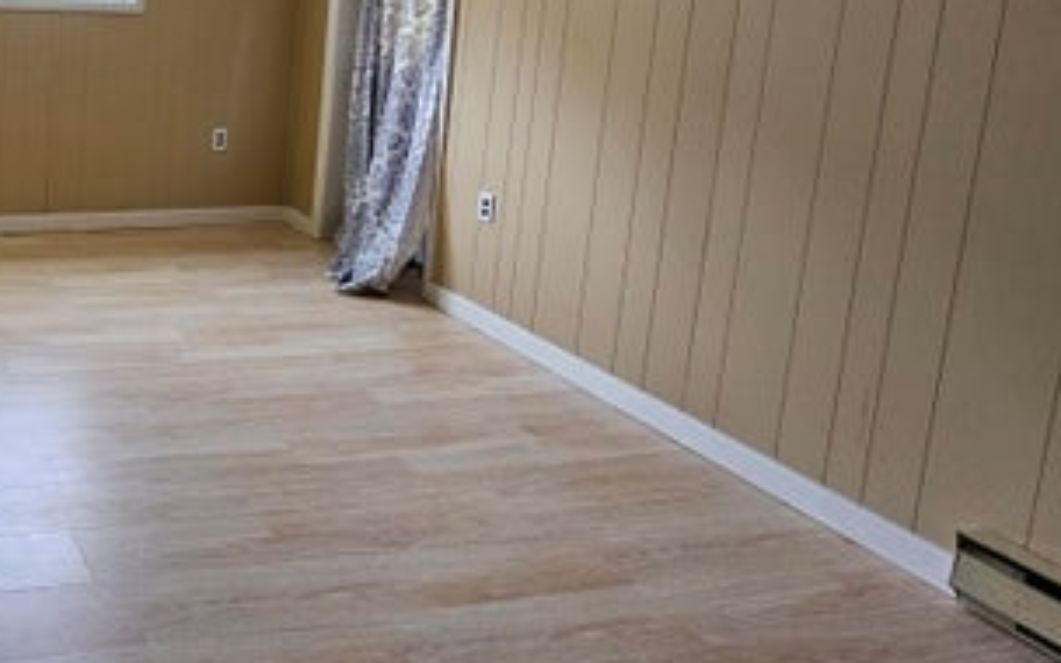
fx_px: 839
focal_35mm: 29
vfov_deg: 40.6
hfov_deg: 51.8
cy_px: 94
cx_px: 3
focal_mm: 2.2
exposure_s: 1/60
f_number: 2.2
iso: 125
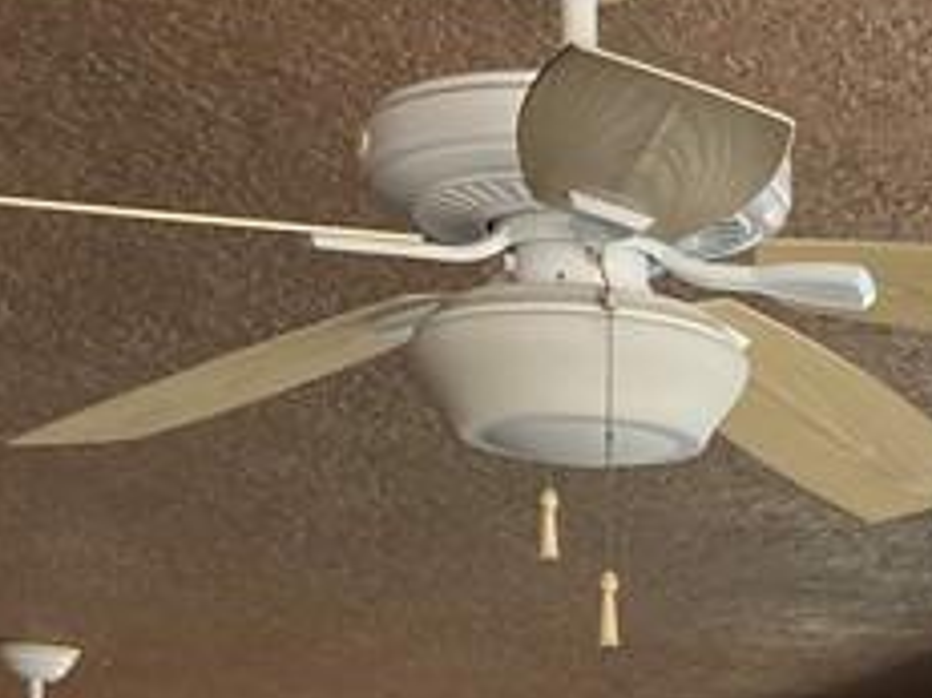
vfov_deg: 11.1
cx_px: 1634
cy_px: 1247
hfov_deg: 14.2
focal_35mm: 124
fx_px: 3337
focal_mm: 3.99
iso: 20
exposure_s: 1/454
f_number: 1.8
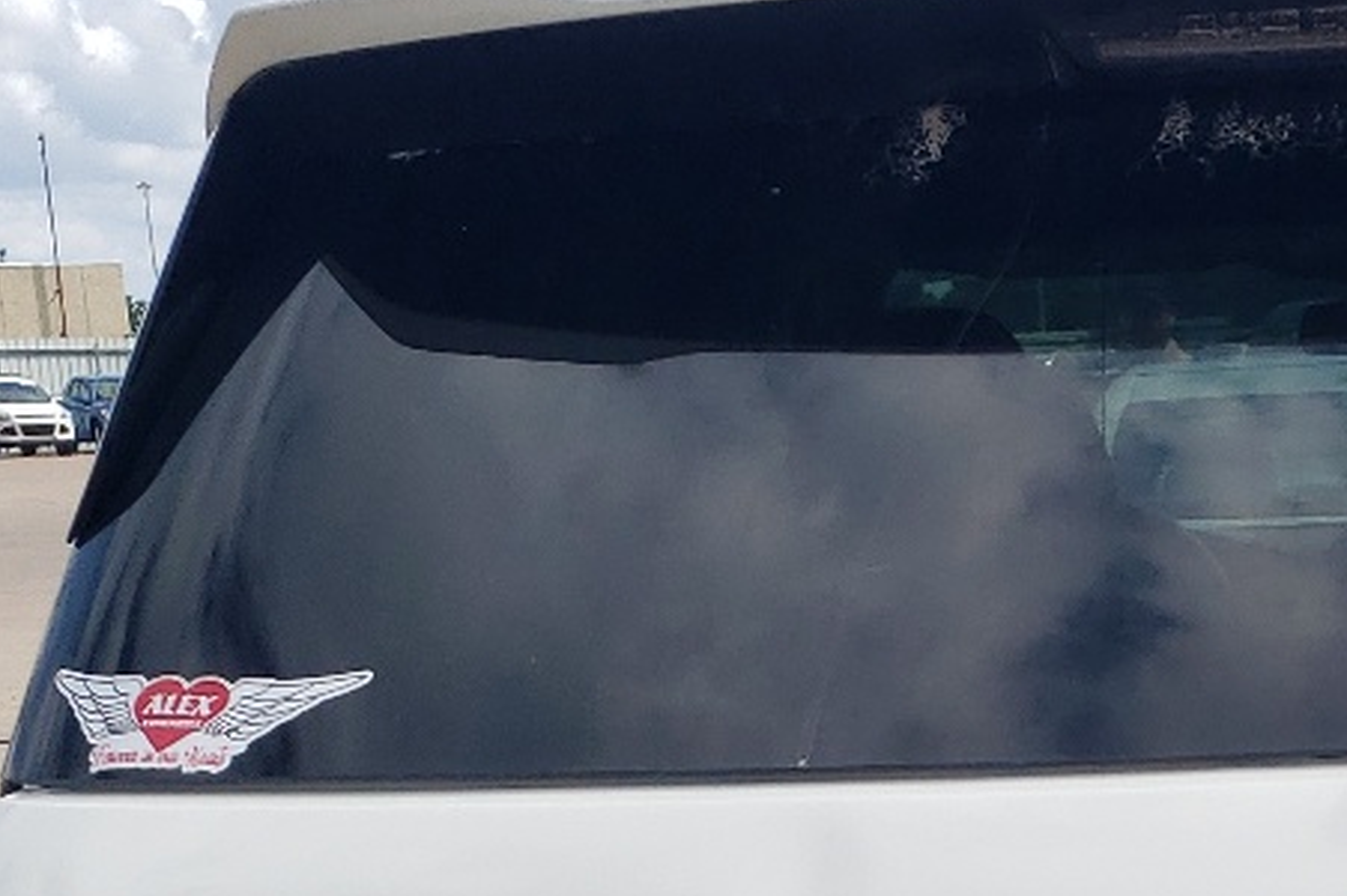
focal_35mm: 96
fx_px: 3589
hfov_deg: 20.4
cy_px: 1440
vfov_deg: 13.2
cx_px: 1446
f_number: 1.5
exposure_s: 1/3333
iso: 50
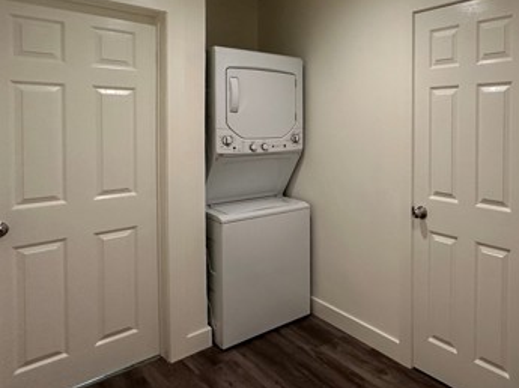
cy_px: 128
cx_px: 421
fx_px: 389
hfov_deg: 61.3
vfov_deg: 51.9
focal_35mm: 26
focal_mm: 2.22
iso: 200
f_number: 2.2
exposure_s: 1/120
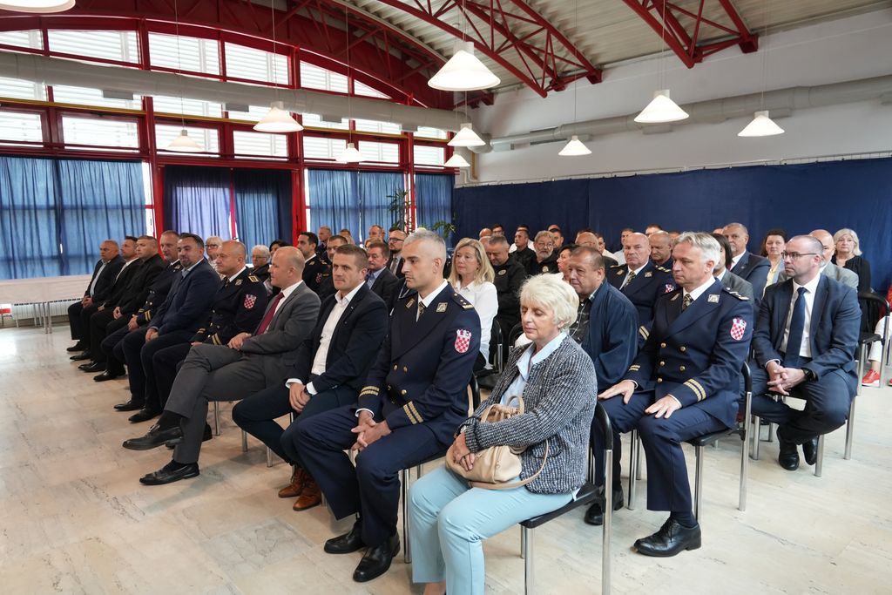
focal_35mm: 24
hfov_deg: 73.7
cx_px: 446
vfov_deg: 53.1
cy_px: 298
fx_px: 595
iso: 4000
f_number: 7.1
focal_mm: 24
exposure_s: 1/30
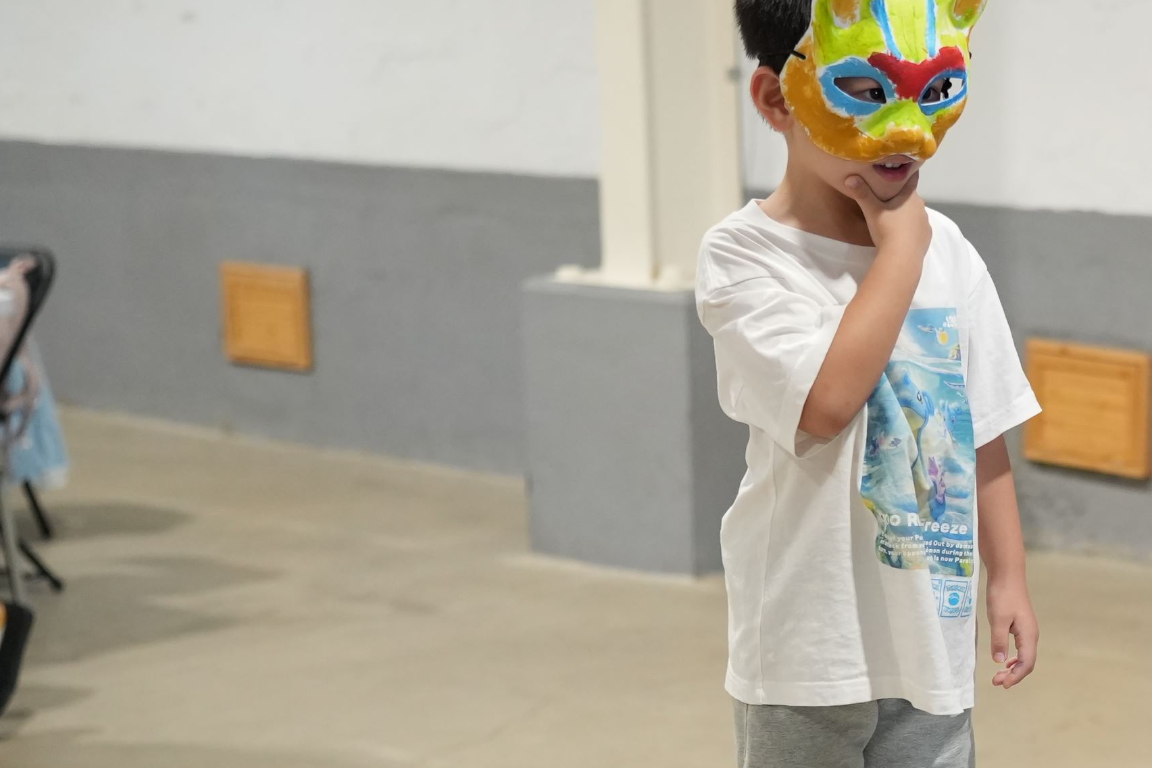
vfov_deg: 13.7
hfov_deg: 19.0
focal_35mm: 100
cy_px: 441
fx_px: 3200
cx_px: 1474
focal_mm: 37
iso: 2000
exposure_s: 1/500
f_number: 2.2
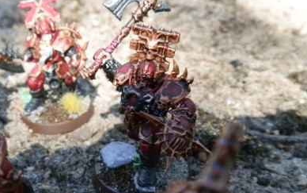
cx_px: 96
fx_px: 343
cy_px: 130
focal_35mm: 41
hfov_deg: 47.2
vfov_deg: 31.0
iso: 400
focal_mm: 5
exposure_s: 1/640
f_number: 3.1
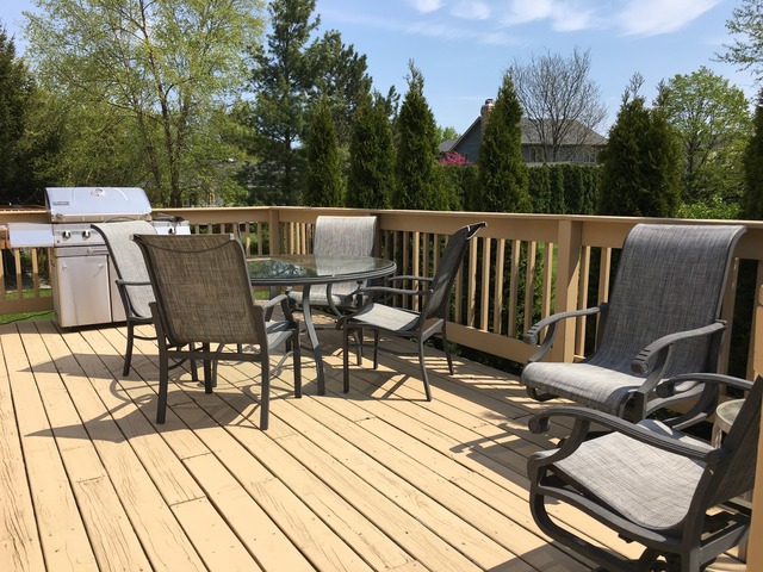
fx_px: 639
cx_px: 382
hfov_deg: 61.7
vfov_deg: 48.2
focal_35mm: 29
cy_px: 286
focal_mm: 4.15
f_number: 2.2
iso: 25
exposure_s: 1/1538
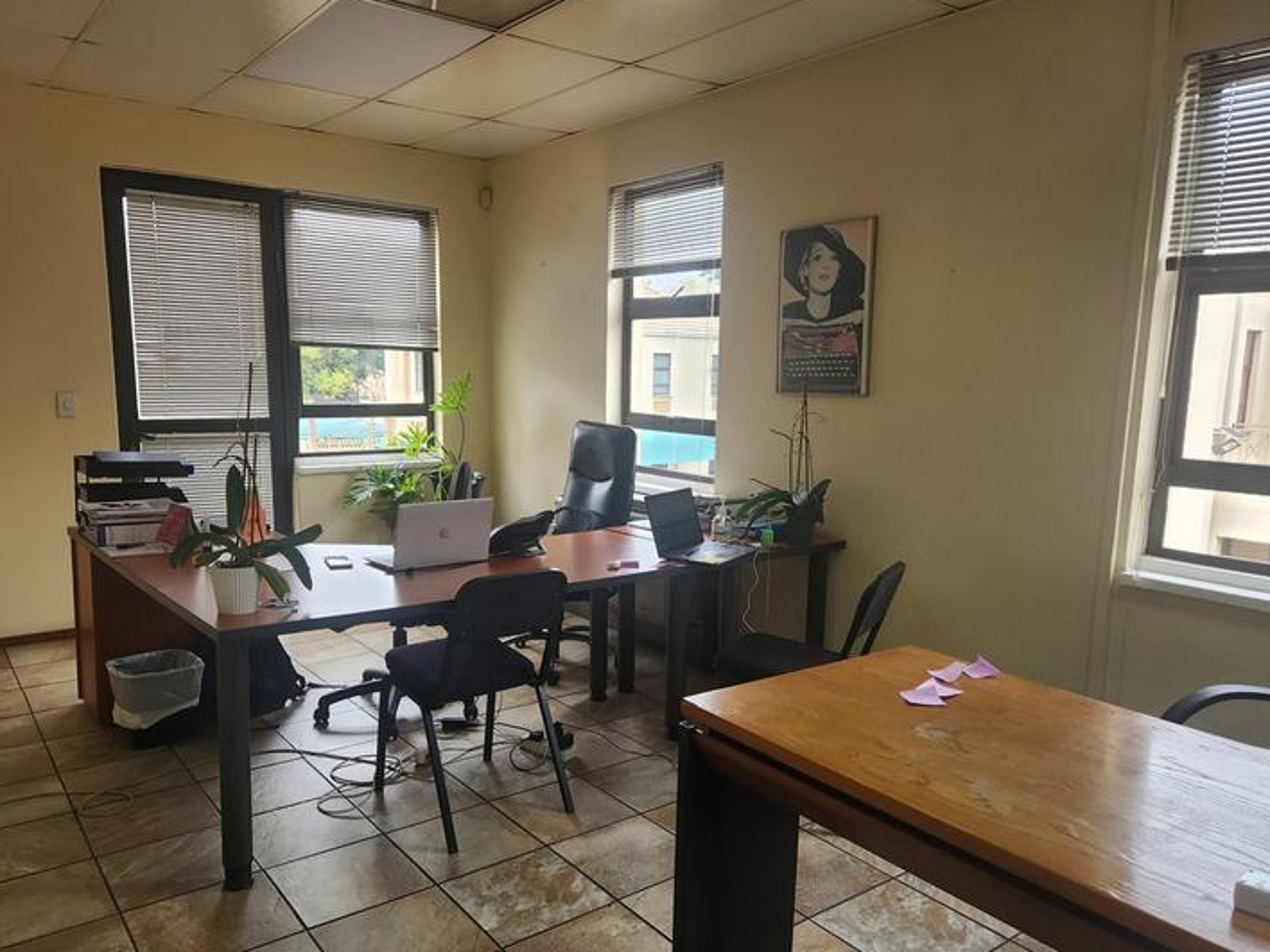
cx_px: 649
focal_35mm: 26
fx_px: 954
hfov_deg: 67.3
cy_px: 513
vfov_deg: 53.0
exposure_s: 1/180
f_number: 1.8
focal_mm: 5.4
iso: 100
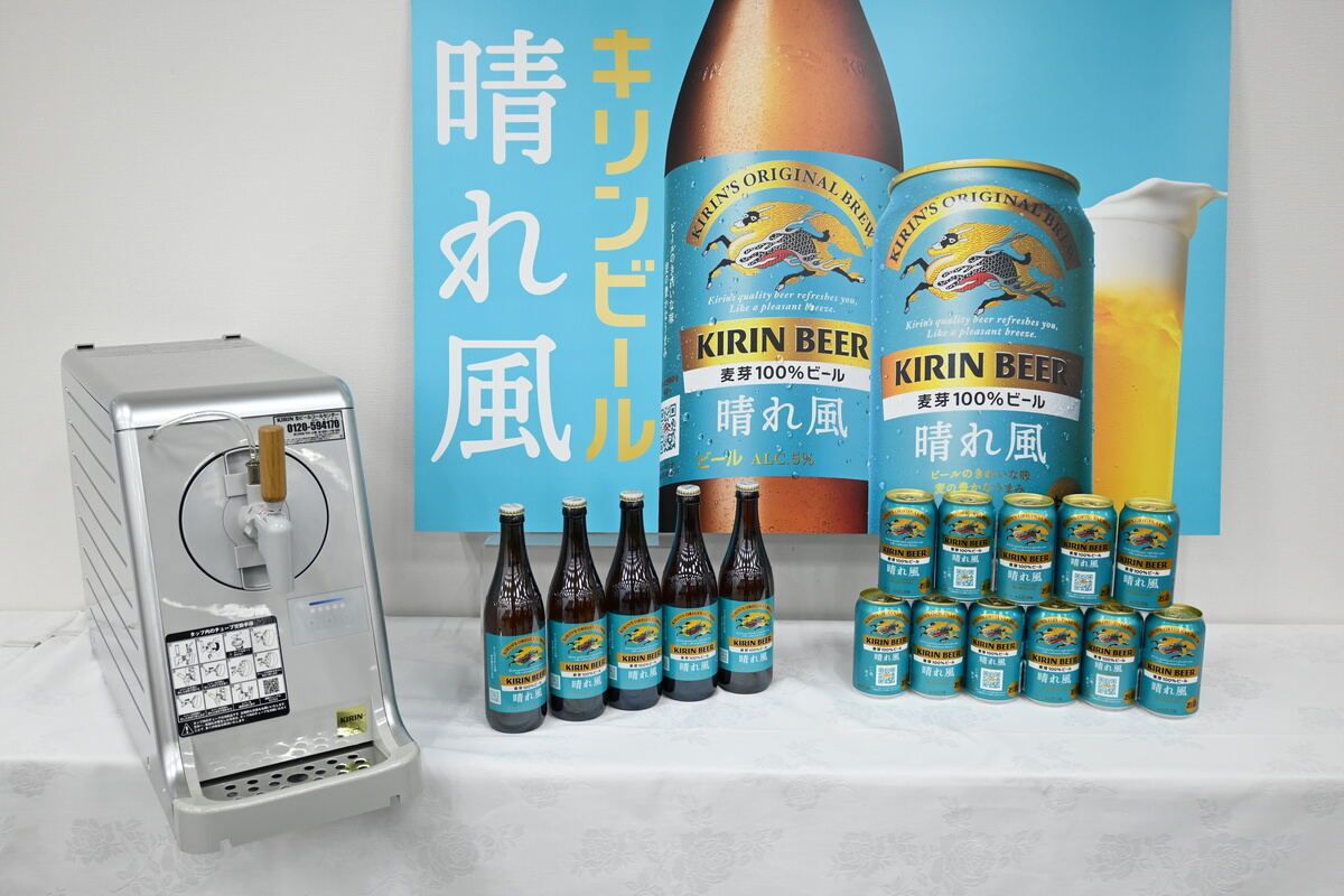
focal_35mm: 33
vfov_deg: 40.0
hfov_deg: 57.2
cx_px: 672
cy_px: 448
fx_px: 1232
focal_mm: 22
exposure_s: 1/40
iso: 180
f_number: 4
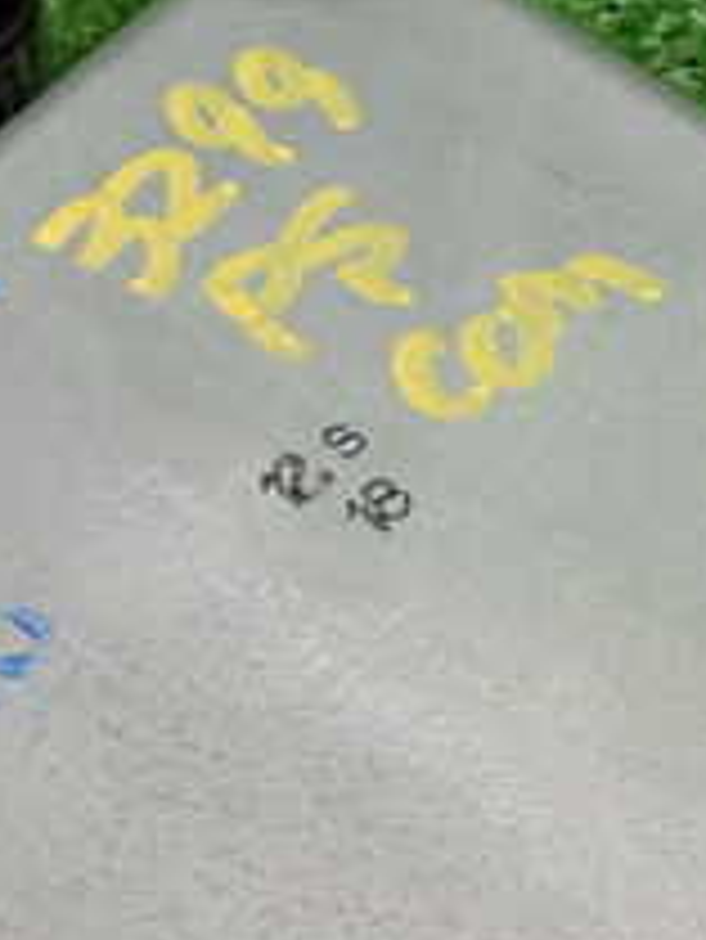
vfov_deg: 14.5
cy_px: 787
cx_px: 463
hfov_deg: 11.0
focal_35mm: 135
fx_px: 3667
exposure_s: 1/50
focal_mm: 8.4
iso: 640
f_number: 3.1
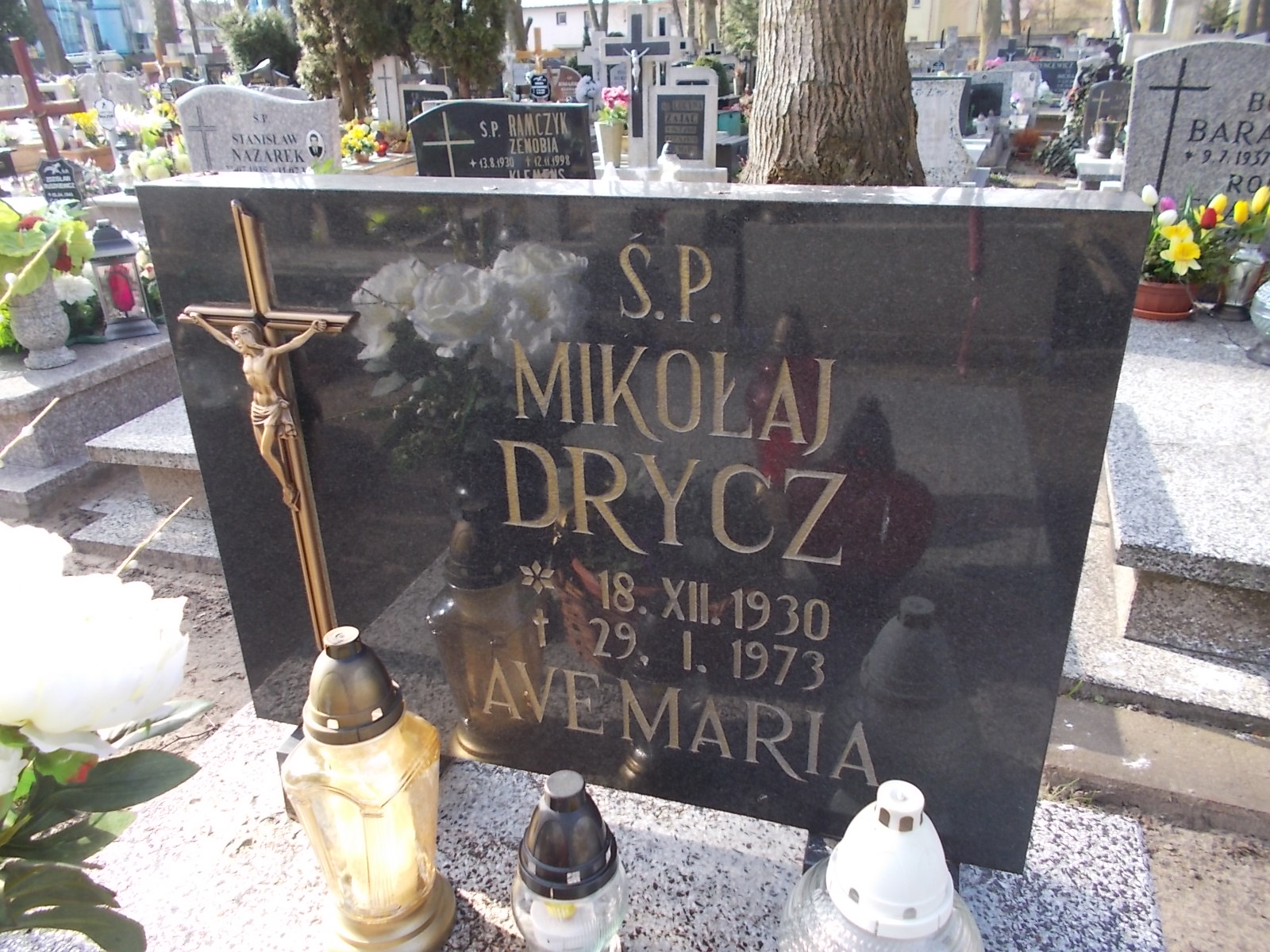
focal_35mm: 26
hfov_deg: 67.3
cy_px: 476
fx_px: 954
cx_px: 635
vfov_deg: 53.1
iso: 80
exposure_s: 1/125
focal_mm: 4.6
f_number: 3.2
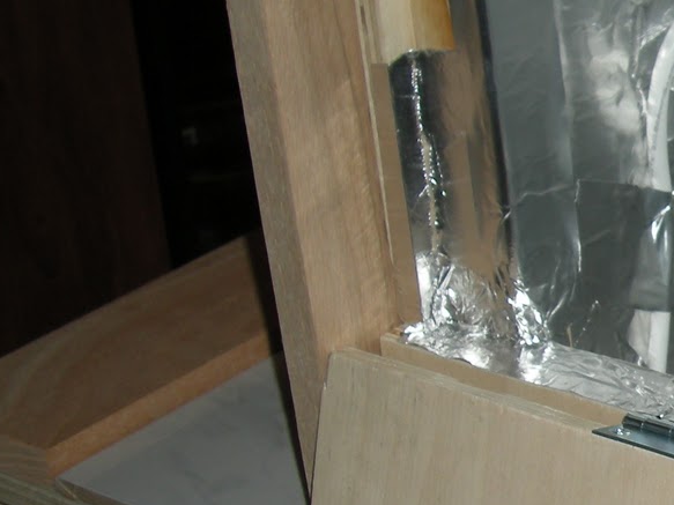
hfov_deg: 14.1
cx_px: 1027
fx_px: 2531
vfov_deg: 11.3
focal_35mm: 130
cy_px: 424
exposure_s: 1/60
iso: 64
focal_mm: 7.9
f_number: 2.8
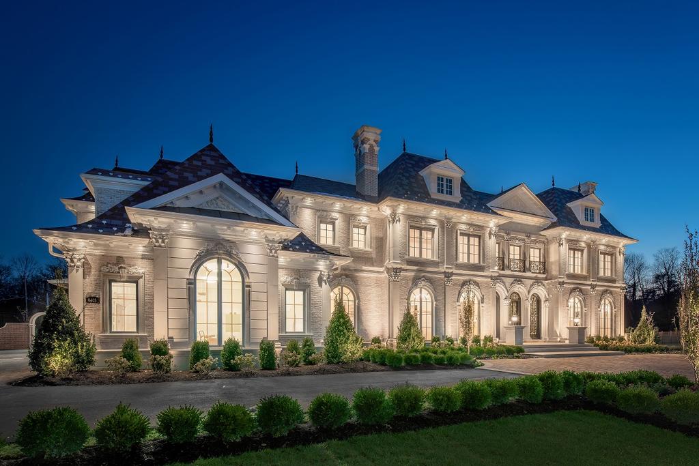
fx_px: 369
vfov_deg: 64.6
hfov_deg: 86.9
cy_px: 233
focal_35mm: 19
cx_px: 350
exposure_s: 6
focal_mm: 19
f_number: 9
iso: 64
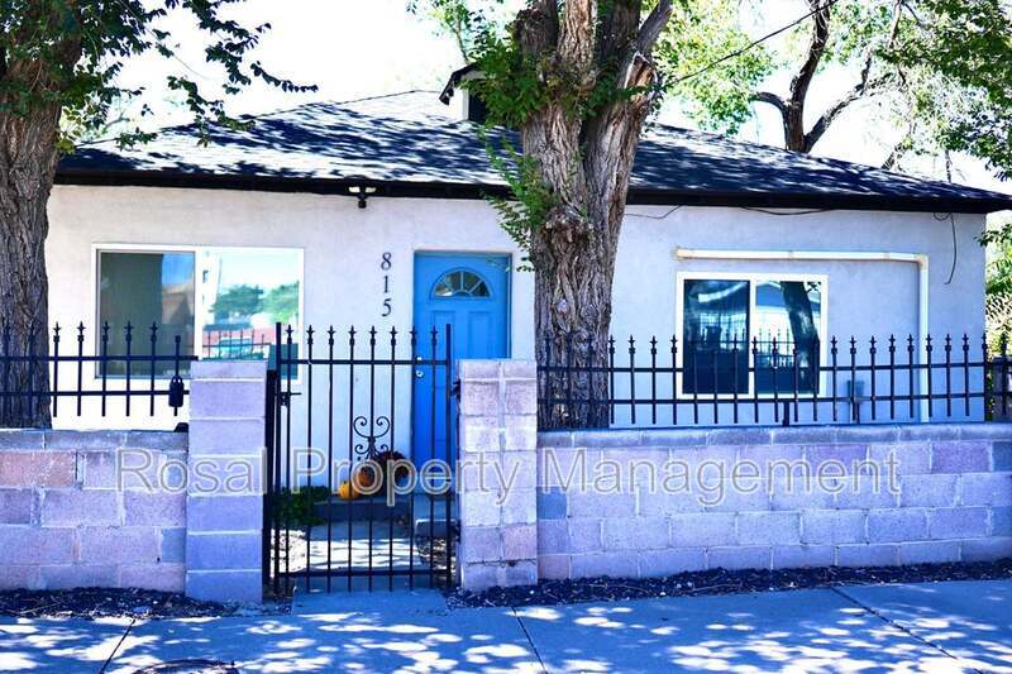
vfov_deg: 36.9
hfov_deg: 53.1
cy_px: 337
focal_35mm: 36
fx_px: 1012
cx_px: 506
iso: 100
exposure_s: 1/2000
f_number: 1.4
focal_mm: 24
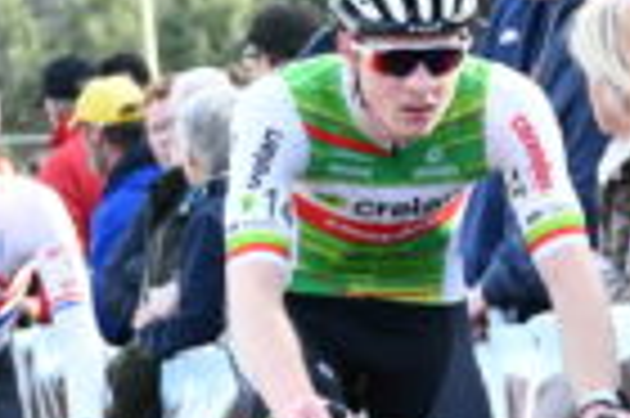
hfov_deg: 6.0
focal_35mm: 343
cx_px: 166
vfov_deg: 4.0
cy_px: 506
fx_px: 5995
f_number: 5.6
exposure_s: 1/800
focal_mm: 80
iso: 1600
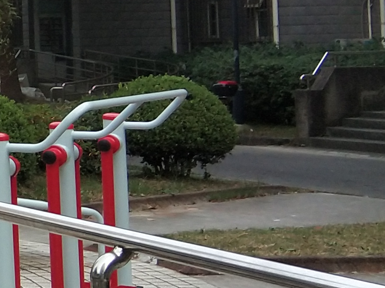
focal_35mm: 146
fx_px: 1624
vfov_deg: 10.1
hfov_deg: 11.9
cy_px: 13
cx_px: -421
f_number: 2.2
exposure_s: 1/249
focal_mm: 3.69
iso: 50
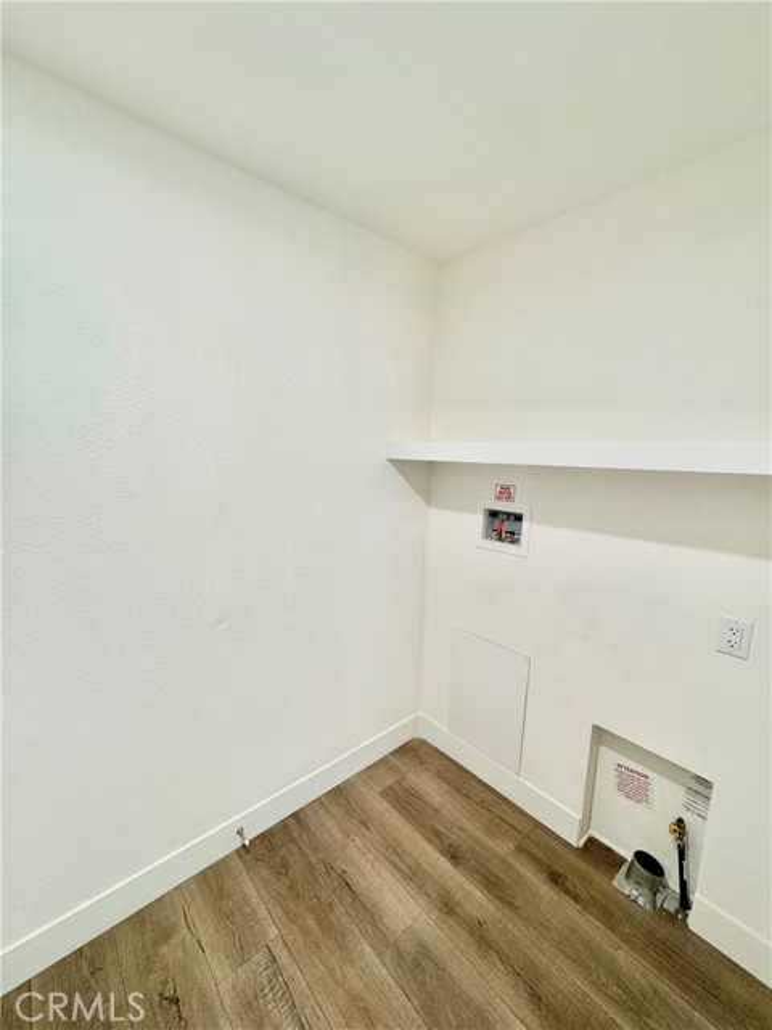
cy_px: 515
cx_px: 386
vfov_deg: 102.1
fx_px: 416
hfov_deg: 85.7
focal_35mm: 14
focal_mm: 2.22
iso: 200
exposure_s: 1/120
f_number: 2.2
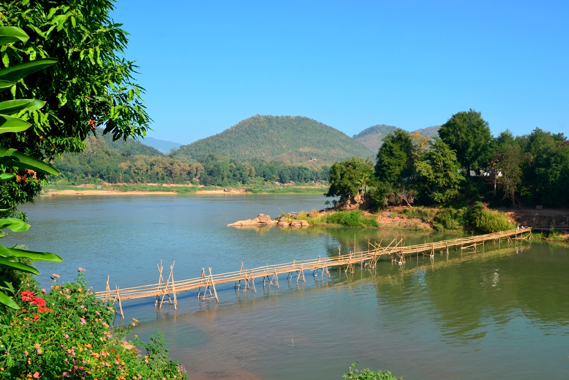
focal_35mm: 30
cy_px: 190
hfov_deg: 61.9
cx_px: 284
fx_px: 474
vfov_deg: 43.6
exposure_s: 1/400
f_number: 11
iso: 400
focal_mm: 20
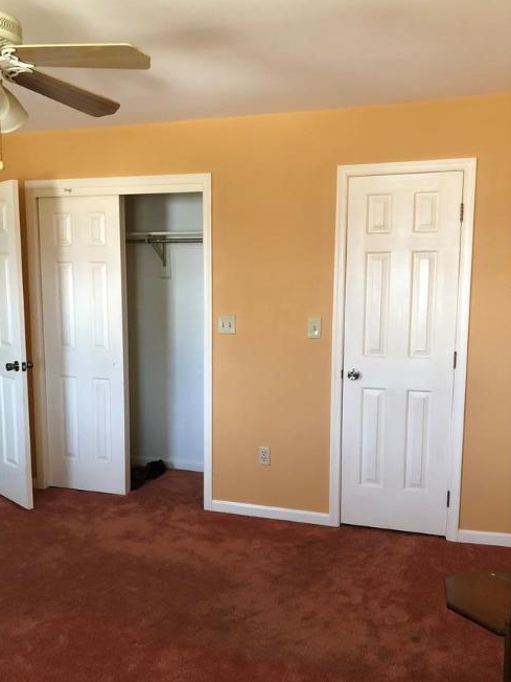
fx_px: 650
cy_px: 380
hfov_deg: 42.8
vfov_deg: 55.2
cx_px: 220
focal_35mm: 33
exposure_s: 1/15
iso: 64
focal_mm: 4
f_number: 1.8
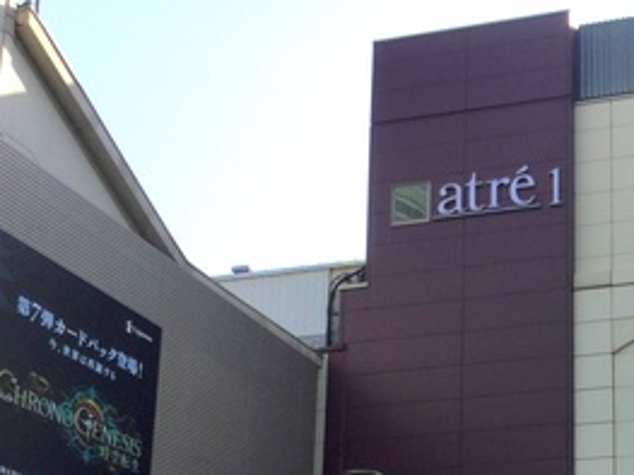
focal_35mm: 66
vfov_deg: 21.3
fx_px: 1208
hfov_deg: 27.8
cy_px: 502
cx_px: 622
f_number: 2.4
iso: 25
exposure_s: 1/627
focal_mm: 3.3
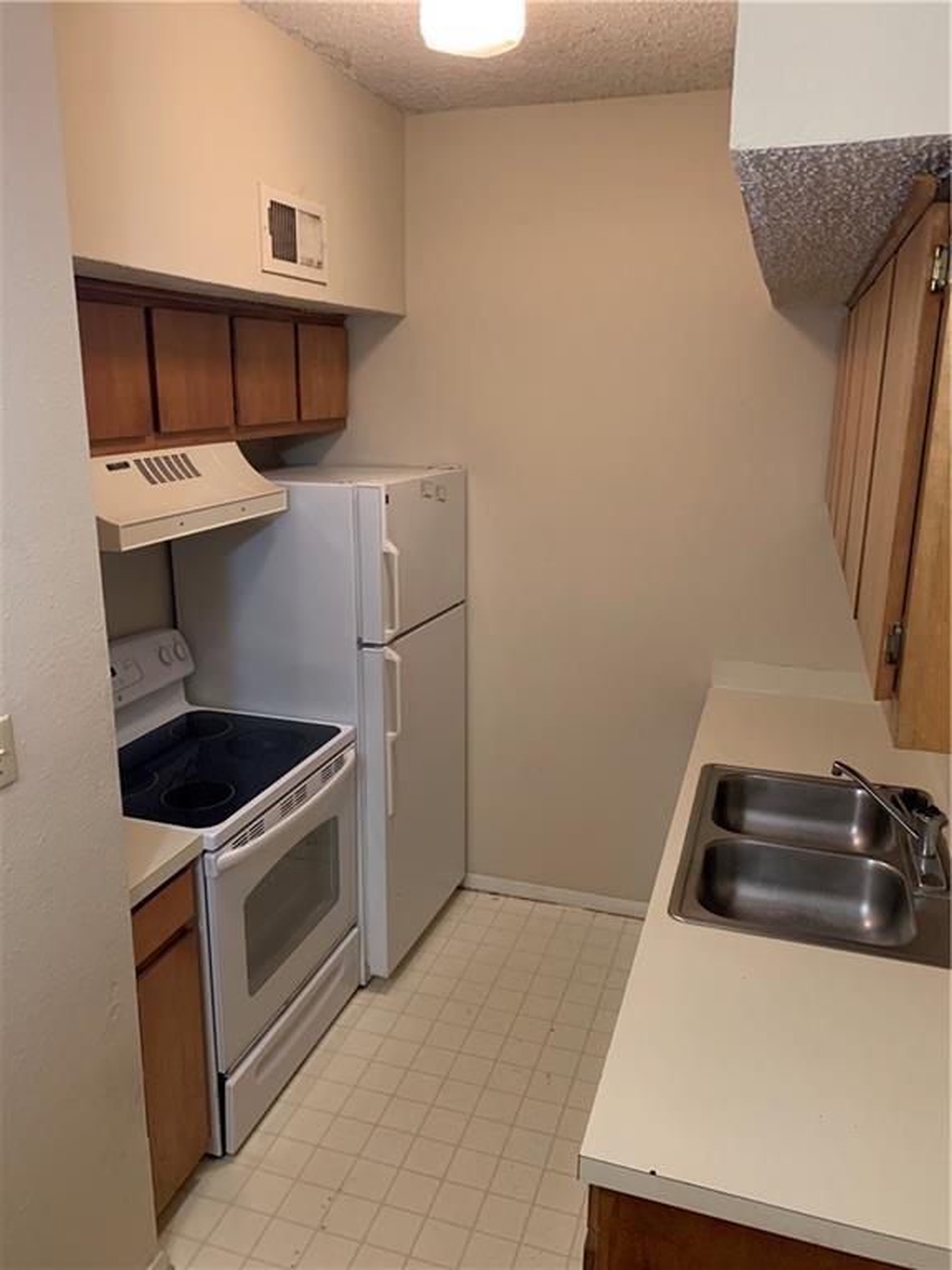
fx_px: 953
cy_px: 635
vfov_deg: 67.3
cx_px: 476
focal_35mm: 26
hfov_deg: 53.1
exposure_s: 1/40
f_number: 1.8
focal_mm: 4.25
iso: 320
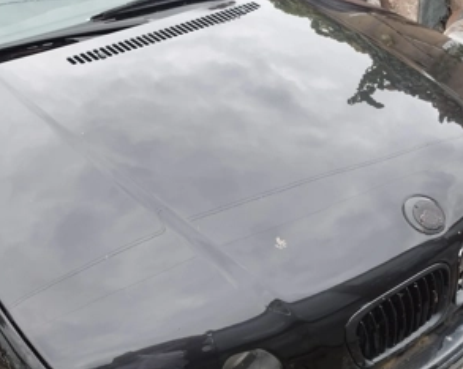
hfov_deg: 55.7
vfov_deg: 45.3
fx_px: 438
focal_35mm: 32
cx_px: 229
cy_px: 233
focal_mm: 5.89
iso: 220
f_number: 1.89
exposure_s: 1/50
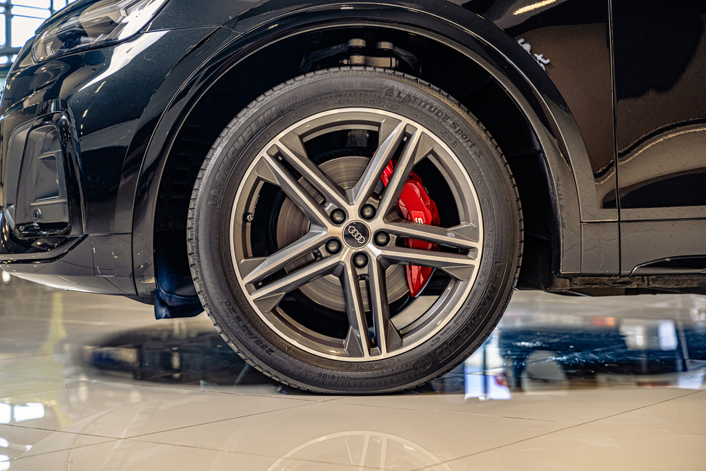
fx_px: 1471
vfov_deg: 18.2
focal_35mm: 75
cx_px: 353
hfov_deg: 27.0
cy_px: 236
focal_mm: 75
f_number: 4
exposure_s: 1/125
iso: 640
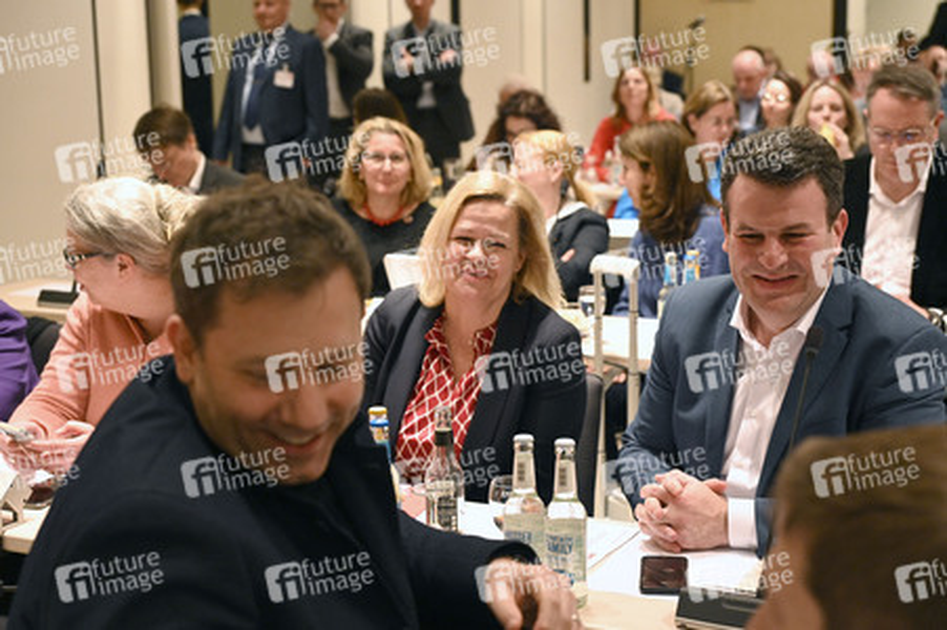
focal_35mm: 57
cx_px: 474
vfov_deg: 23.7
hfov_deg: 35.1
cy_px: 315
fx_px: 1498
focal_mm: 57
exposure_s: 1/320
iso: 6400
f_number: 4
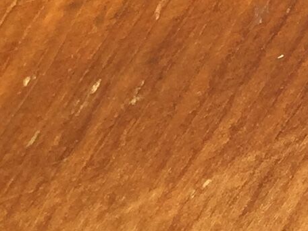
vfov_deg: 6.6
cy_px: -157
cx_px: 626
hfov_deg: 8.4
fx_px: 1975
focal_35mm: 222
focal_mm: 3.3
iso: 25
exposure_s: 1/617
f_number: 2.4
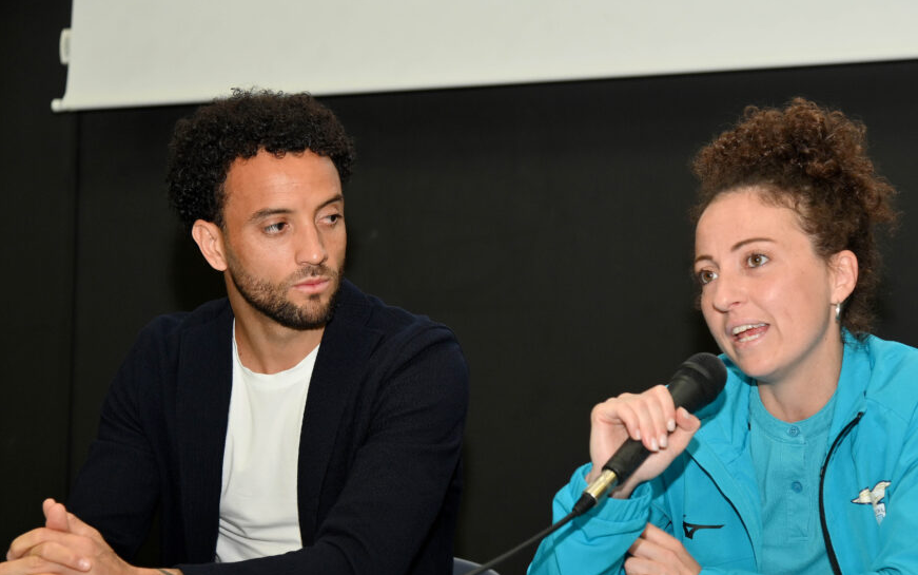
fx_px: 1977
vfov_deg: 16.5
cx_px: 513
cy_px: 356
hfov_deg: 26.1
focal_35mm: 79
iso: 800
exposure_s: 1/80
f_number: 5
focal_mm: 66
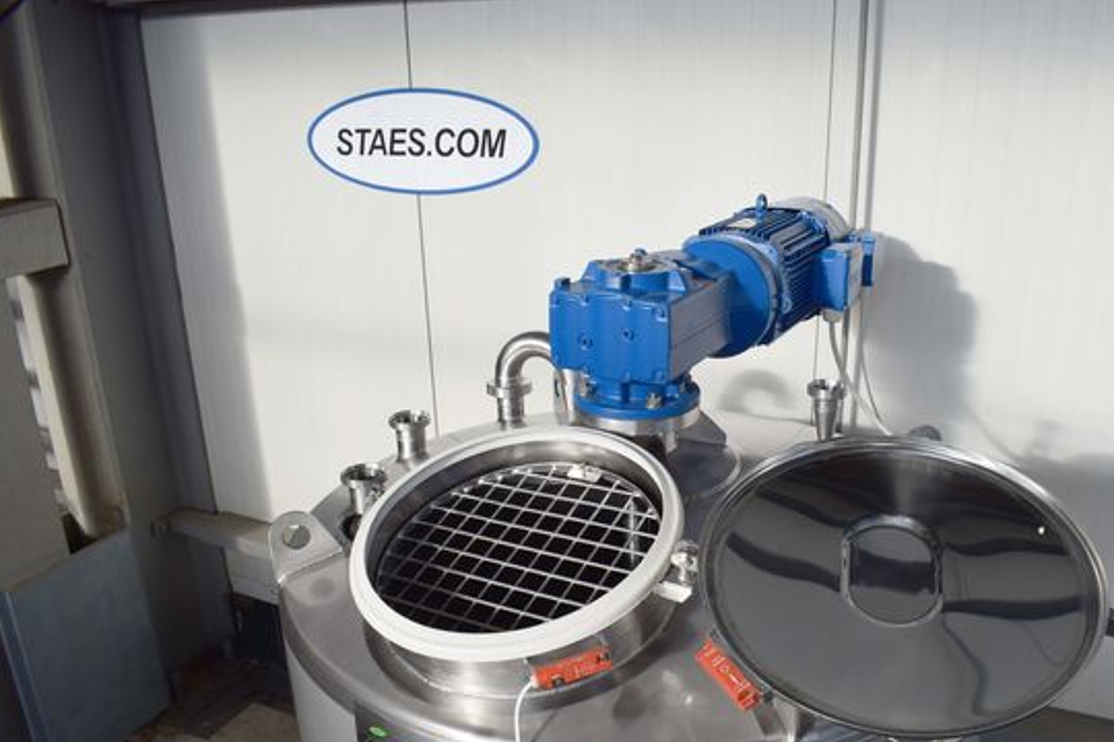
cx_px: 604
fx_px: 928
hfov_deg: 61.8
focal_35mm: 30
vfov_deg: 43.5
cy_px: 410
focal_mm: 18
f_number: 8
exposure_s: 1/250
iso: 200
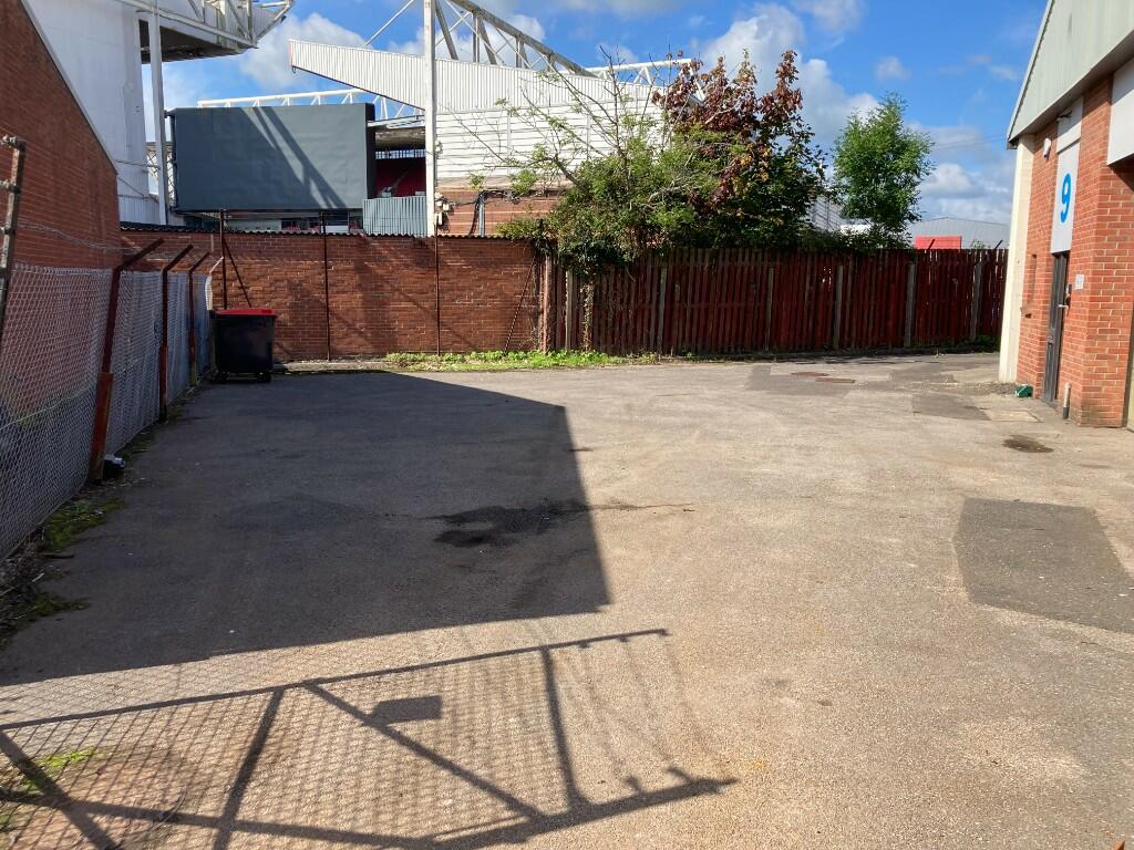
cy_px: 425
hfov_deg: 63.4
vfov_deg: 49.7
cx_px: 567
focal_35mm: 28
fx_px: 917
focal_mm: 3.99
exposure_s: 1/1200
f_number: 1.8
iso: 20
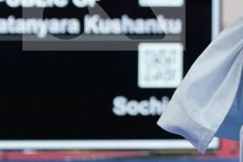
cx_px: 400
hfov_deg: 2.2
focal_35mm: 927
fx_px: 6253
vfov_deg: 1.5
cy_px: -29
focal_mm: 143
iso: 5000
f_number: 5
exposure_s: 1/400
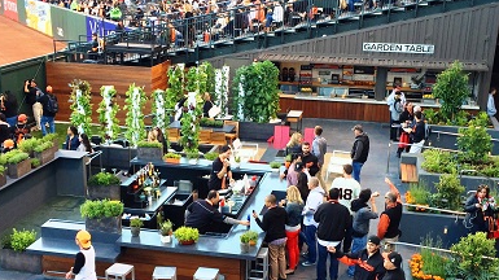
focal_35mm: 51
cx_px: 248
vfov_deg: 23.4
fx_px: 674
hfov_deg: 40.6
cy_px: 184
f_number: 2.2
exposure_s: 1/120
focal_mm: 4.12
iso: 50
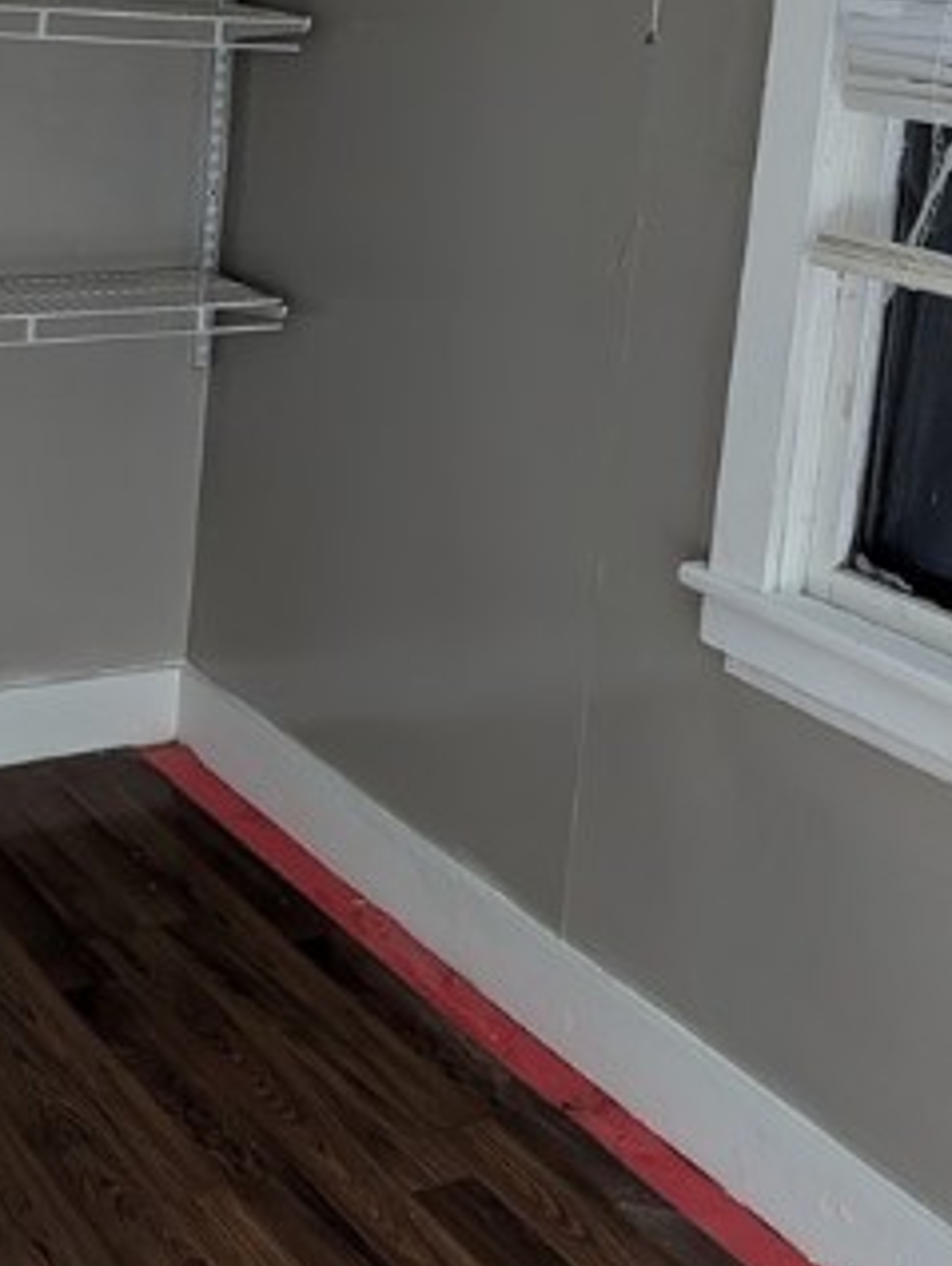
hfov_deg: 24.8
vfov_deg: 32.5
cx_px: 159
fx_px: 2124
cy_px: 299
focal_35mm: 58
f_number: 1.68
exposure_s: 1/60
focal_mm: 6.9
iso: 768
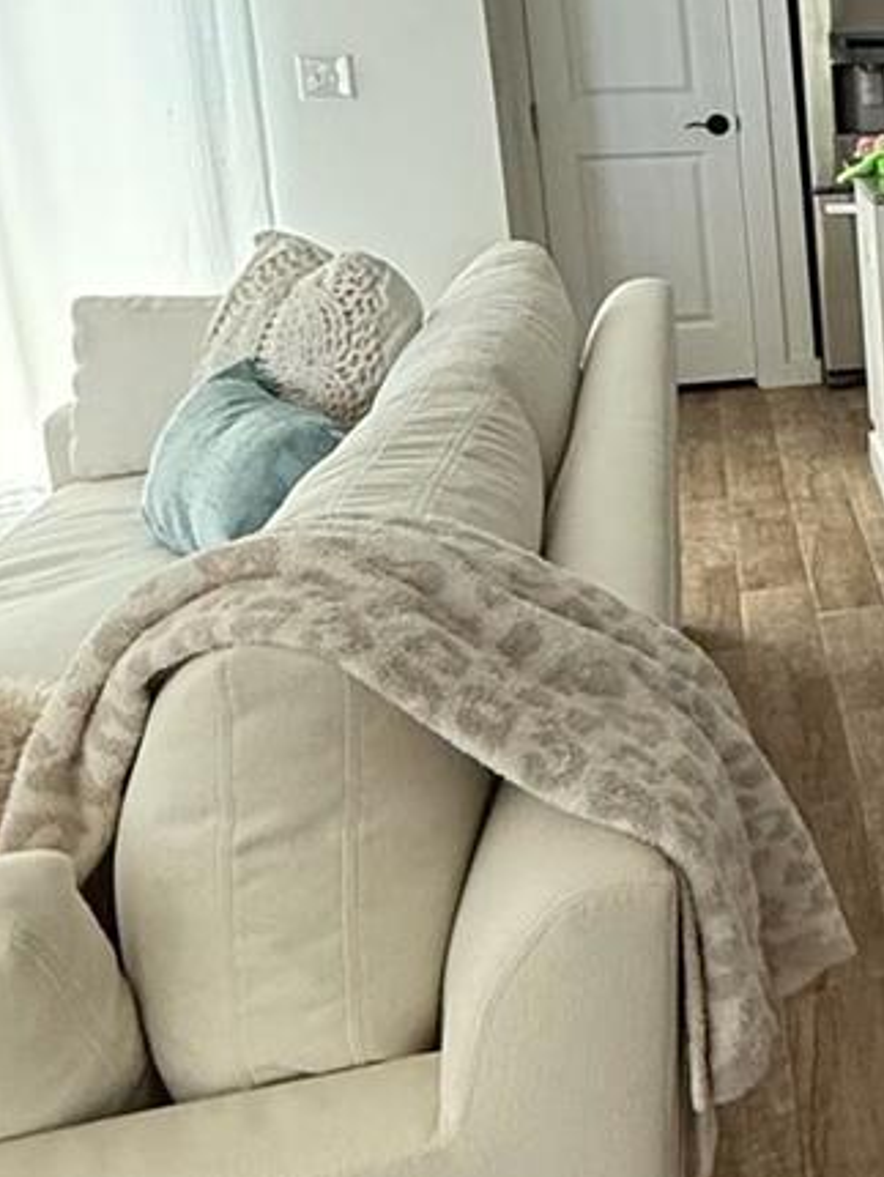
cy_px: 342
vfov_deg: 37.5
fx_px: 1701
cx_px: 1459
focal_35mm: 50
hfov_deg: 21.9
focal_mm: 2.22
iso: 320
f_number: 2.2
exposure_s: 1/84
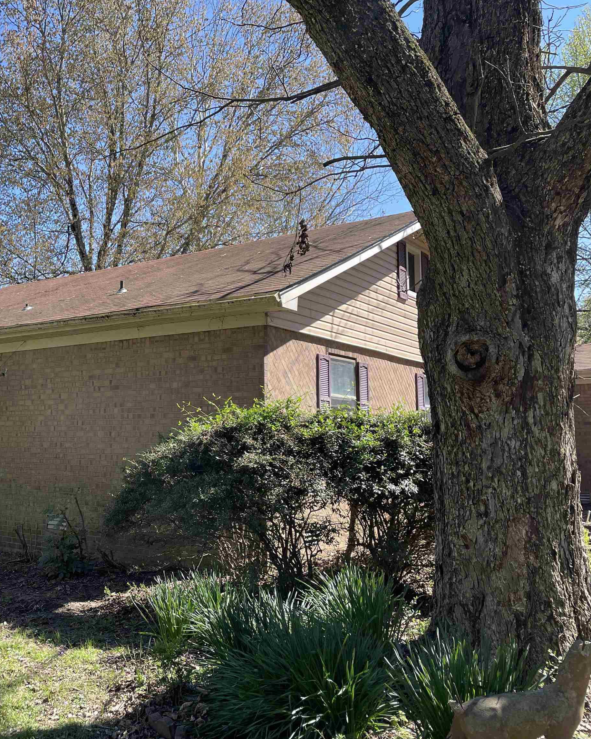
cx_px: 110
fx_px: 743
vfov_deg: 52.8
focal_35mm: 34
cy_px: 370
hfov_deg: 41.3
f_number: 1.6
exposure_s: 1/1125
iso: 32
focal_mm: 4.2
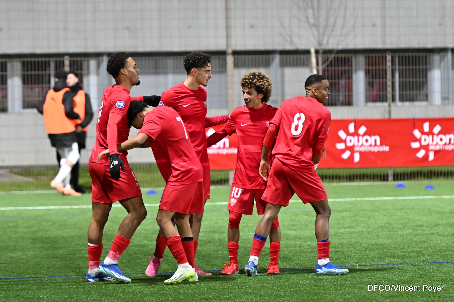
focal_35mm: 217
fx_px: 2736
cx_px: 227
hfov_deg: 9.5
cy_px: 151
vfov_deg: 6.3
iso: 6400
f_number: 2.8
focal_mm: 145
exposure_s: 1/500
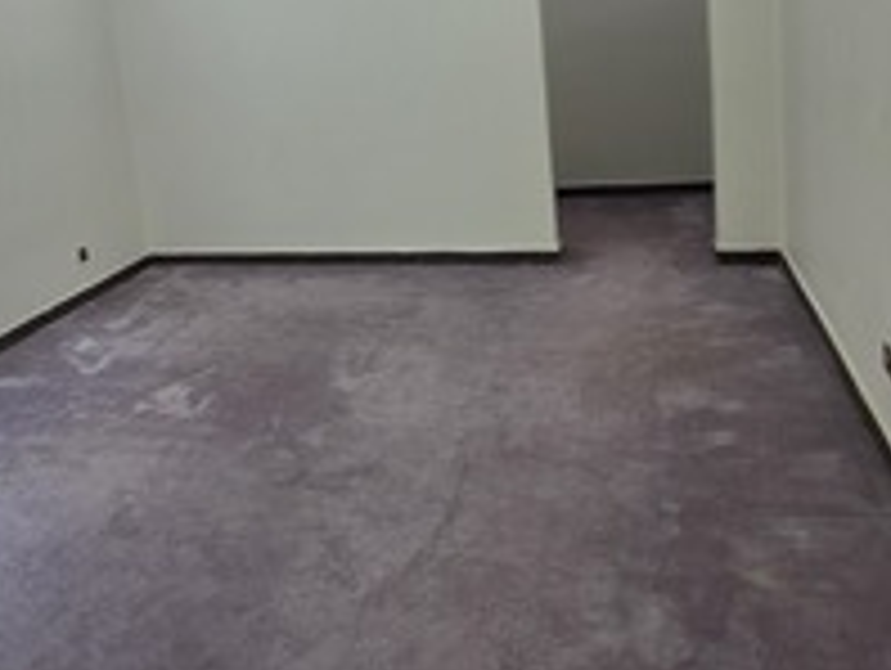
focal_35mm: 30
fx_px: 773
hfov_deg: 56.2
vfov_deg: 45.6
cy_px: 187
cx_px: 196
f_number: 1.9
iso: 64
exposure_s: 1/100
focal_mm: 2.2
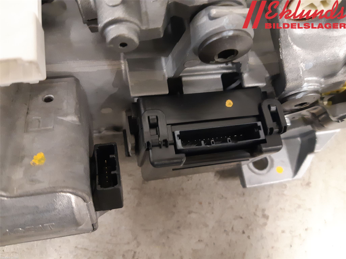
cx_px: 173
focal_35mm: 26
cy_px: 130
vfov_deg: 53.1
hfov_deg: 67.3
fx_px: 260
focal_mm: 3.93
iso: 400
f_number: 1.7
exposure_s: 1/25
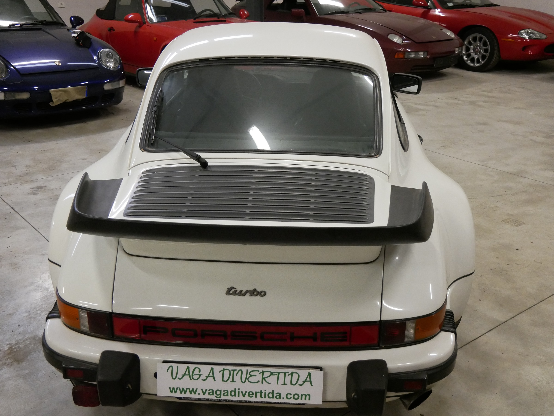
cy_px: 208
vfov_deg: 36.0
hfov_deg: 46.8
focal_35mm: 40
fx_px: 640
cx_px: 277
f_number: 4.1
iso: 3200
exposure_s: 1/125
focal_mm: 20
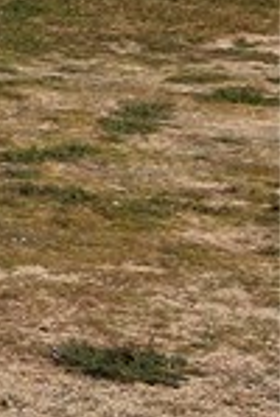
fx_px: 1904
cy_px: 213
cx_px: -792
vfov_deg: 12.5
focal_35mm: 164
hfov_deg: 6.8
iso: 80
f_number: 1.8
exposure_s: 1/7891
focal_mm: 5.4
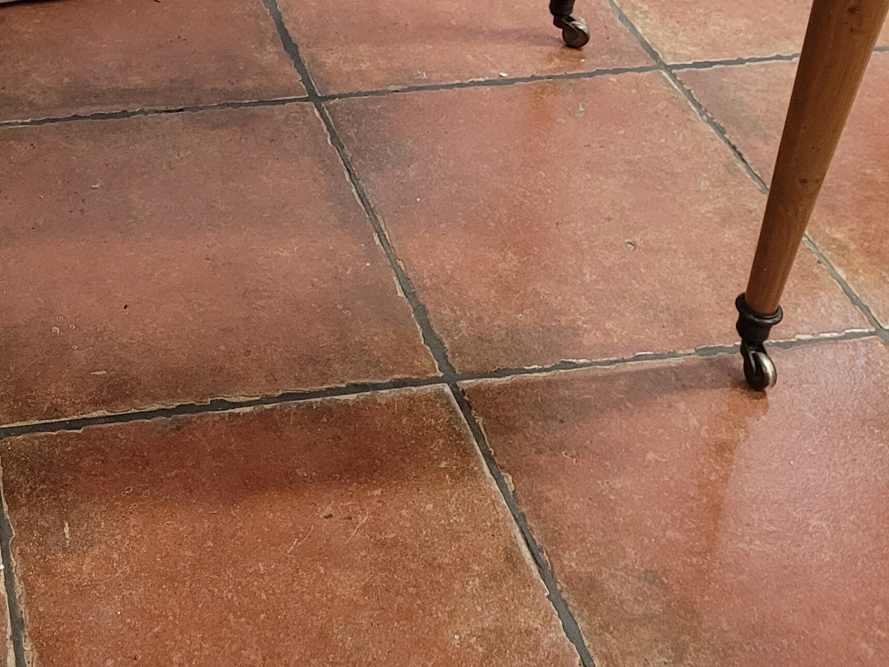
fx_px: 1566
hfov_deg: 30.3
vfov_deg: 22.4
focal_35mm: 61
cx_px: 83
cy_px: -110
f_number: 1.8
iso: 400
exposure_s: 1/50
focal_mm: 5.4
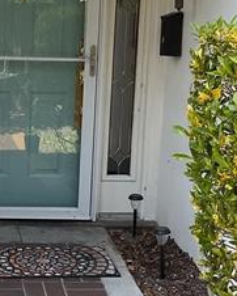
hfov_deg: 15.8
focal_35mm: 96
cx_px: 10
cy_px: 169
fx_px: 841
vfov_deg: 19.9
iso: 16
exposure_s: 1/318
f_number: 1.8
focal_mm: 3
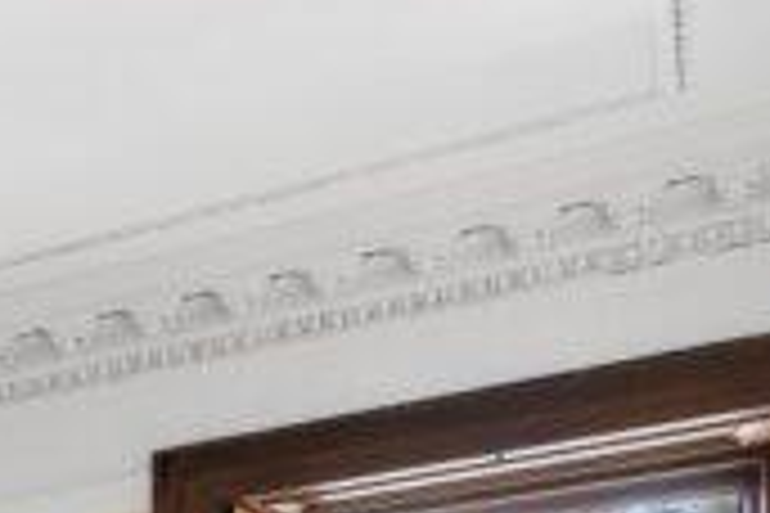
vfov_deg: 11.7
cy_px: 1226
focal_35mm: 96
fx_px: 2053
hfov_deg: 15.5
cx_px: -887
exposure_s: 1/2.5
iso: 400
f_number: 8
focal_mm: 16
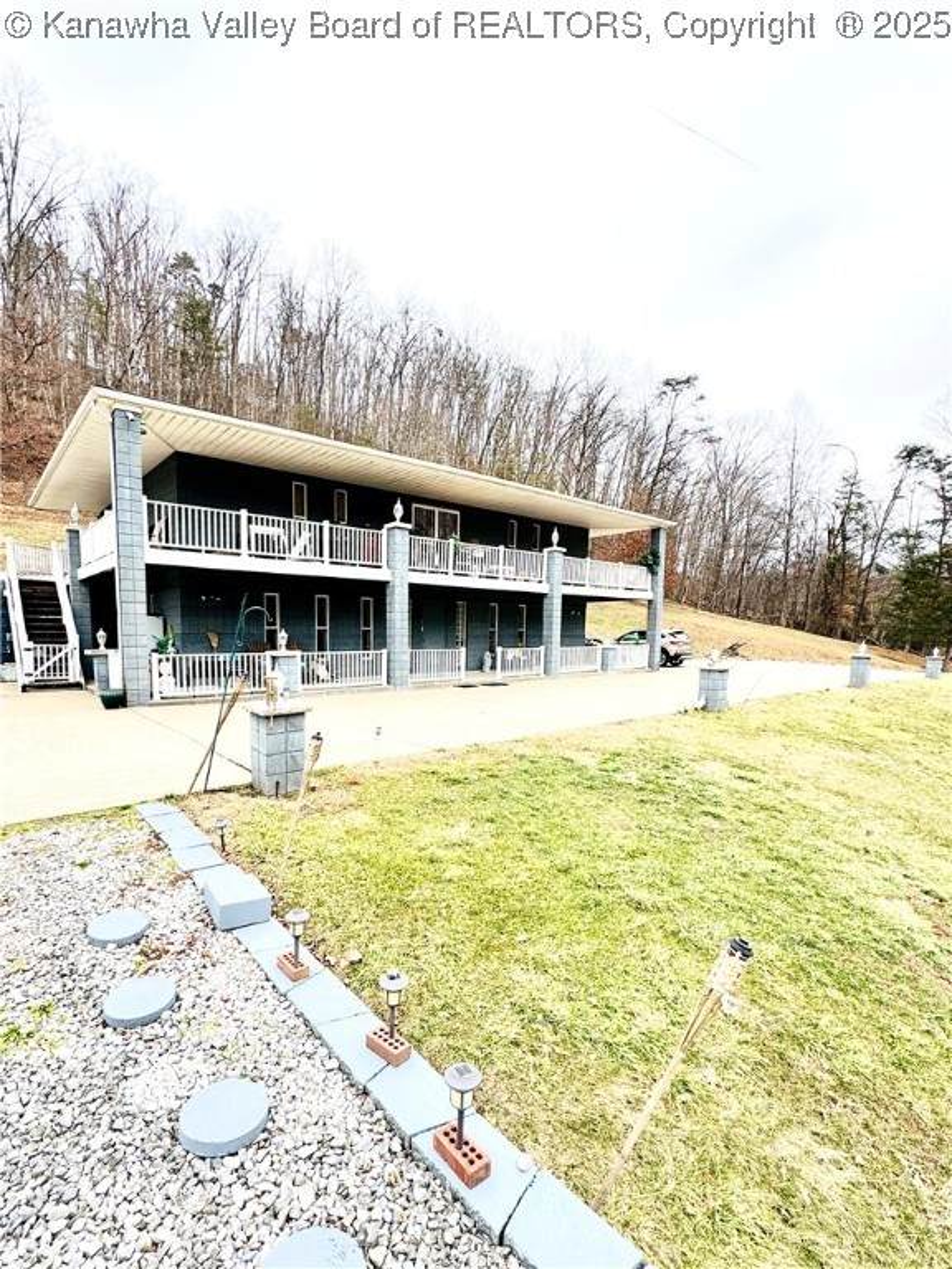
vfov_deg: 102.1
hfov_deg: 85.7
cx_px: 476
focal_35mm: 14
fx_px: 513
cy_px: 634
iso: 40
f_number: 2.2
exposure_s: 1/291
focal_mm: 2.22
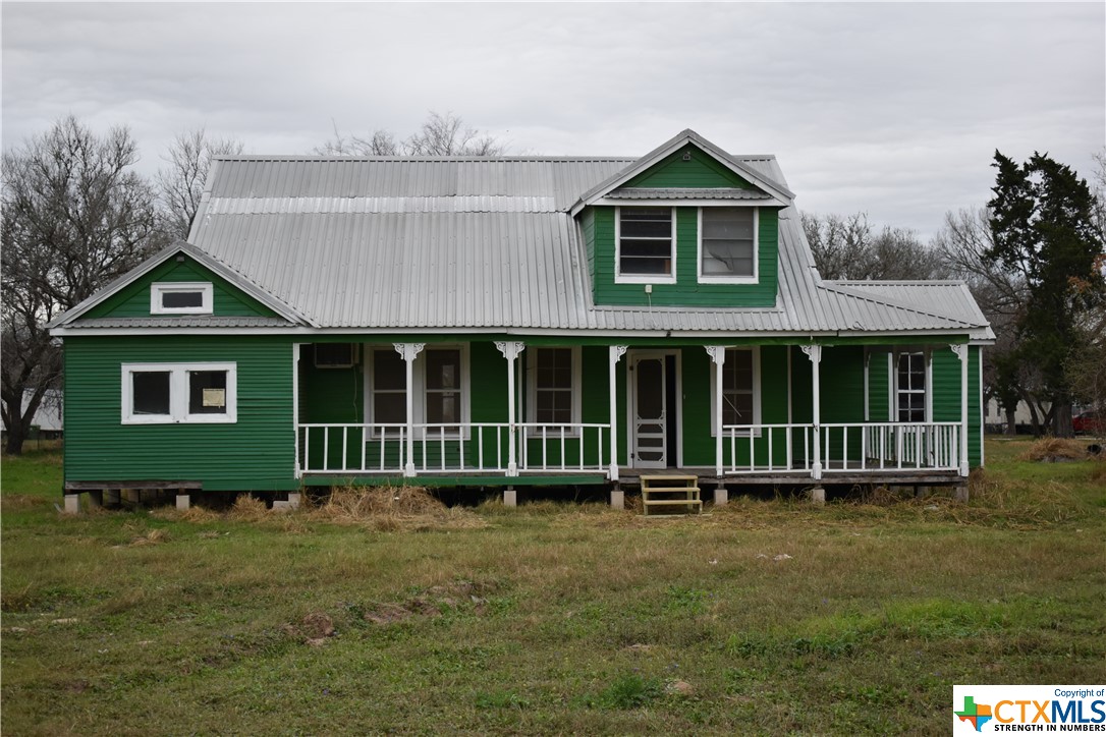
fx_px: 1567
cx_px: 553
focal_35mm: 51
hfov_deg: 38.9
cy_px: 368
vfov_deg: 26.5
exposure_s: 1/100
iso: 400
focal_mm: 34
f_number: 4.8
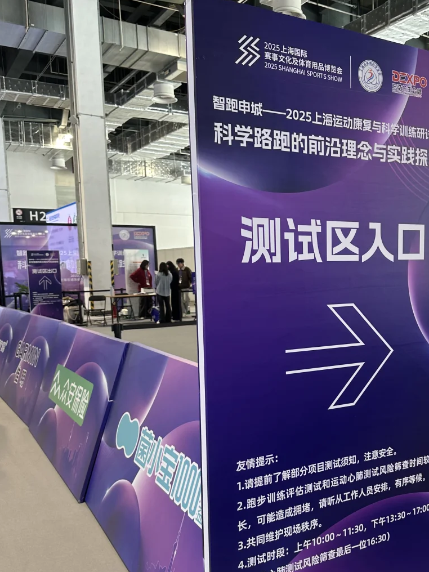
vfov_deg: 53.7
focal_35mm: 34
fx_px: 562
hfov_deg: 41.3
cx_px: 284
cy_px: 336
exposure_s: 1/50
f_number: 1.78
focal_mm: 6.86
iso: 125
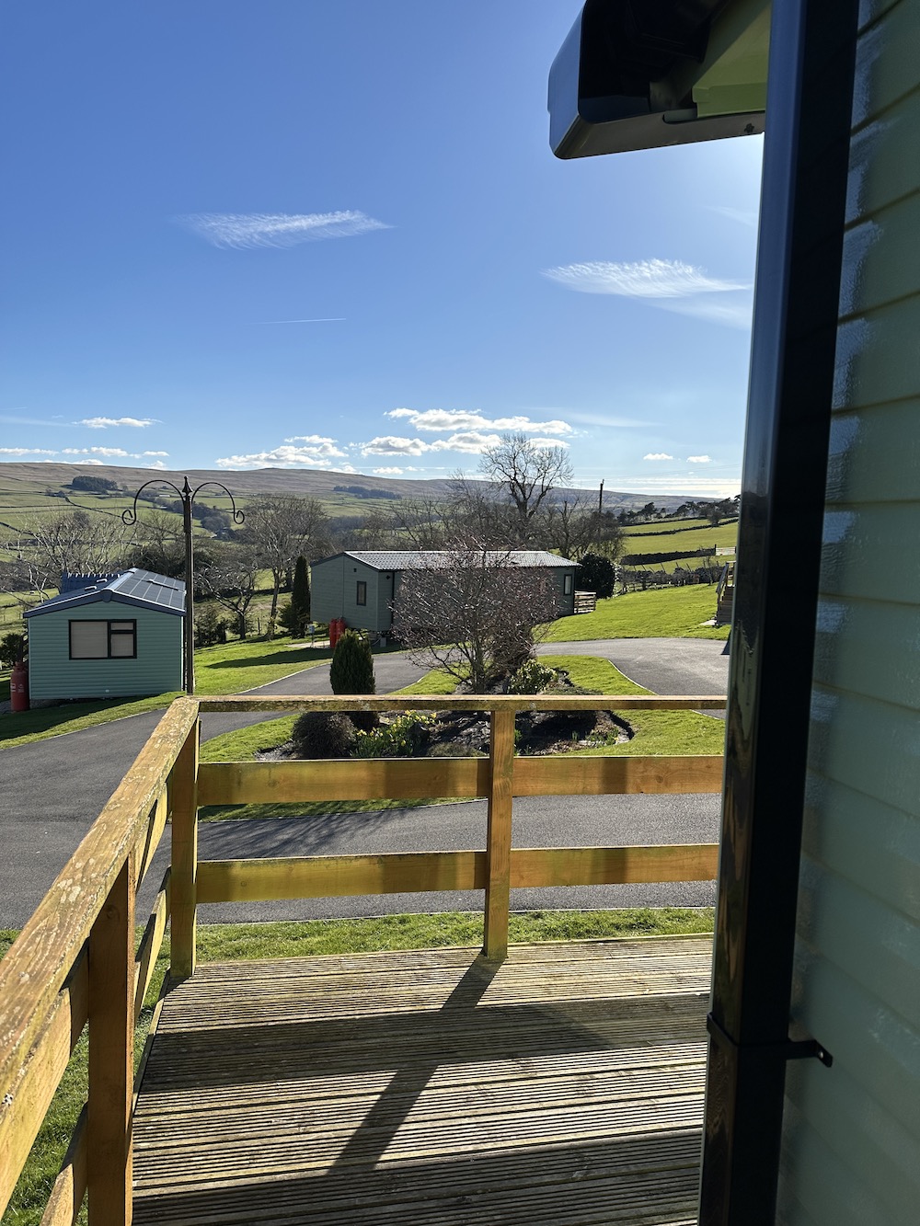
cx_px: 460
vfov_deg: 71.6
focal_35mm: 24
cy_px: 613
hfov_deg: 56.8
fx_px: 850
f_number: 1.78
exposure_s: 1/6623
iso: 80
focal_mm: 6.86
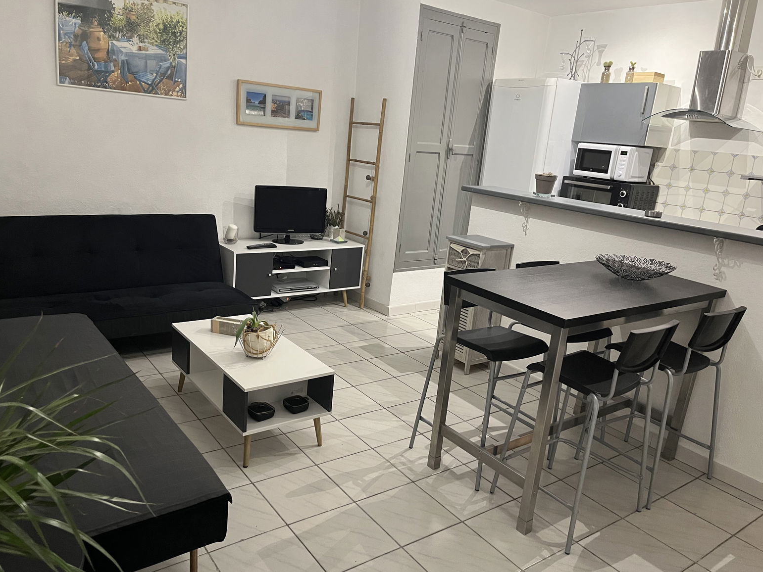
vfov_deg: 51.4
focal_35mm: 27
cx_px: 368
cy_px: 293
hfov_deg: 65.3
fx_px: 595
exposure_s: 1/50
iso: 400
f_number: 1.6
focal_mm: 5.1
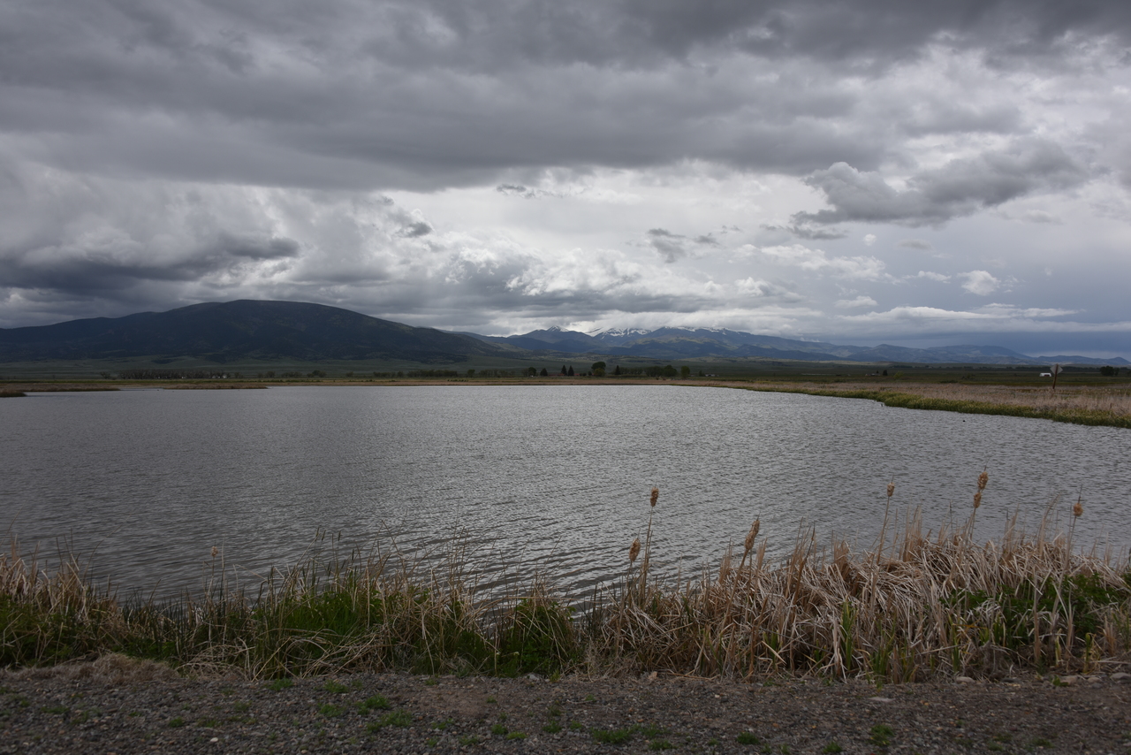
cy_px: 378
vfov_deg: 46.4
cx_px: 566
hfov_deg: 65.5
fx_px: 880
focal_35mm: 28
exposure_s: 1/500
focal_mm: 28
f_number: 11
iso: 100
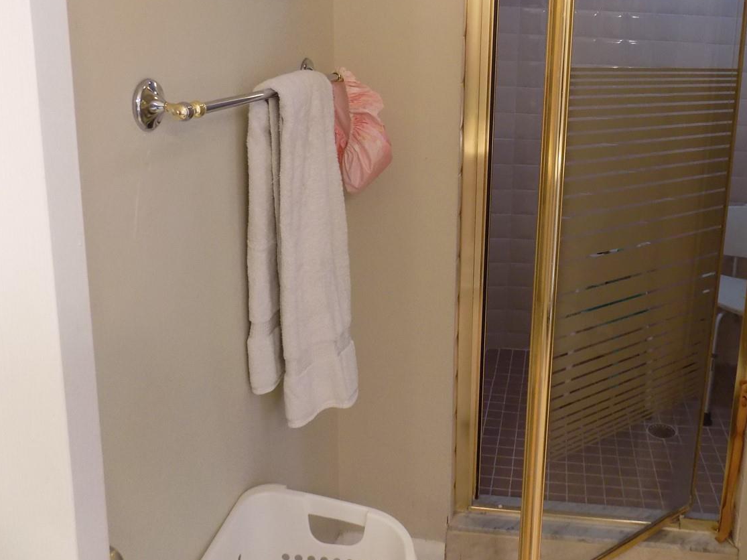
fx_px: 712
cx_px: 522
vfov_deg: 42.3
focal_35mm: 33
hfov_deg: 53.8
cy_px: 179
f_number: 3.1
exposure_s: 1/30
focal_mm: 4
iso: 200
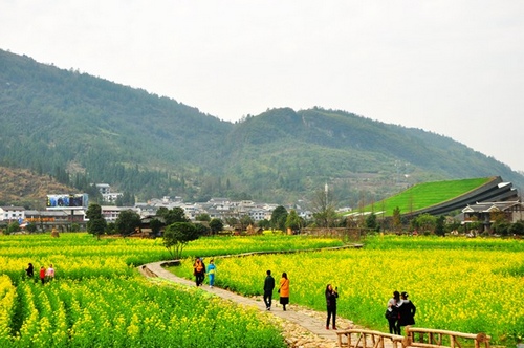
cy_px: 174
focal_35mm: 52
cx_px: 262
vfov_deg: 25.7
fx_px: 763
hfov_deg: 37.9
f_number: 9
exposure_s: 1/320
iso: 200
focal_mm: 35
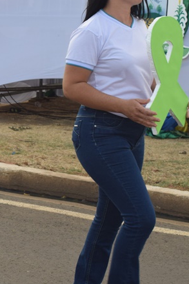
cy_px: 93
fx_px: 914
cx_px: -51
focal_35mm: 116
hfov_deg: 11.5
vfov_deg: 17.6
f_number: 7.1
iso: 400
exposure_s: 1/200
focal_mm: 34
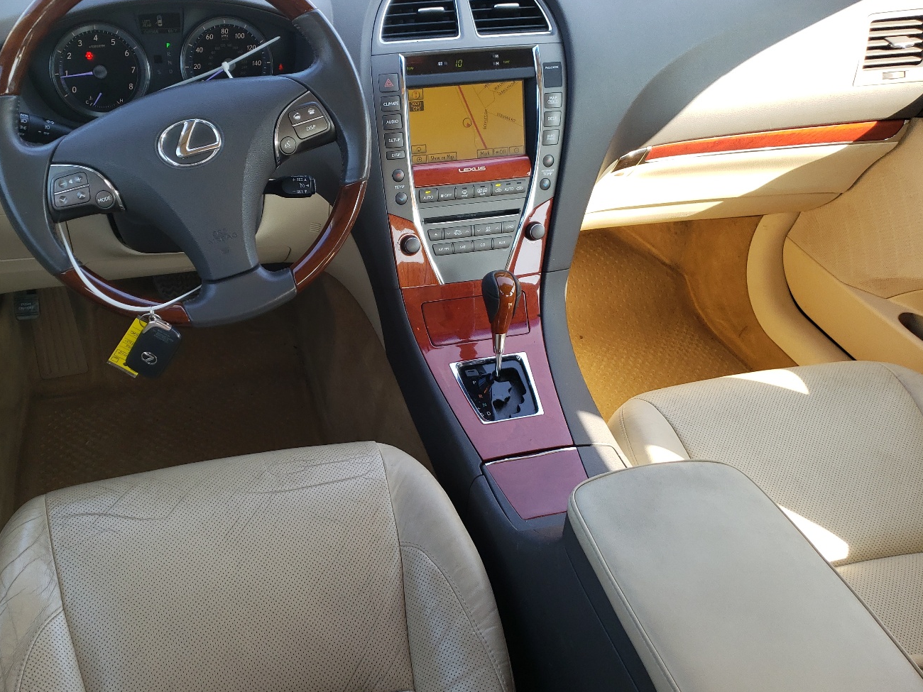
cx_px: 361
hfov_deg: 56.3
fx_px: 853
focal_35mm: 32
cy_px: 363
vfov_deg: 44.1
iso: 50
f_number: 1.5
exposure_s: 1/189
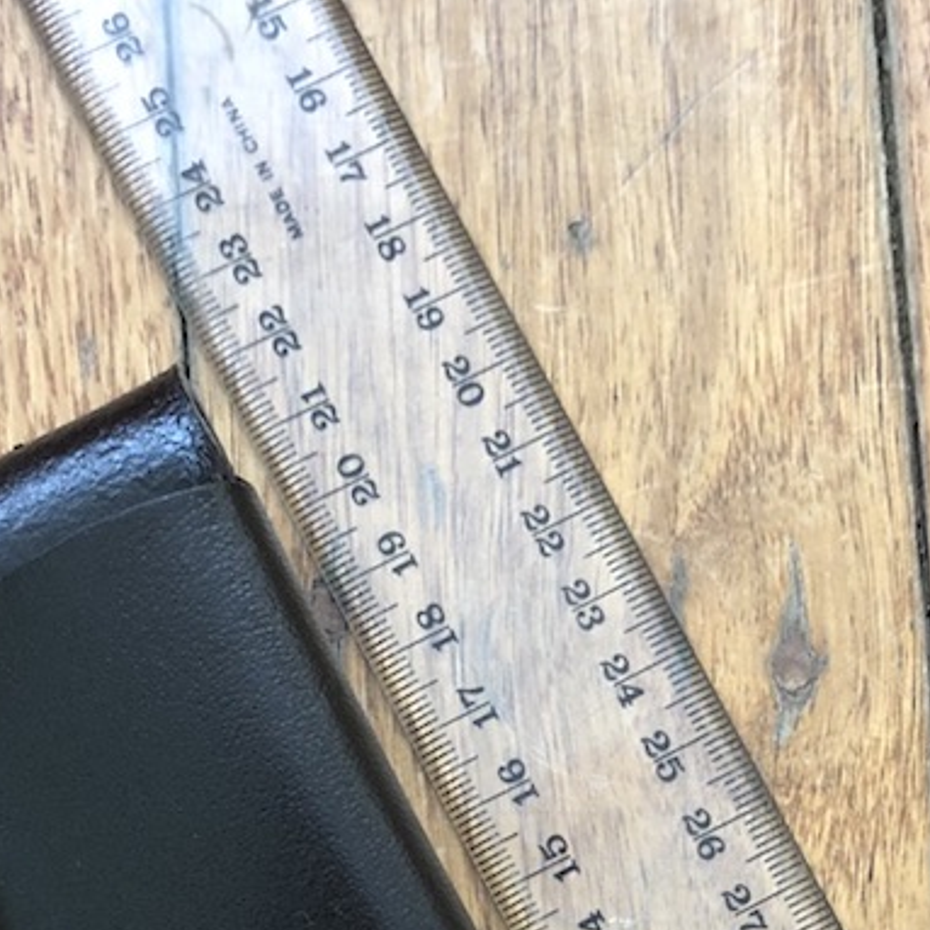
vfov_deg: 25.4
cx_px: 504
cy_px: 1106
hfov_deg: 28.1
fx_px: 1854
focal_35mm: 61
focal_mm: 3.99
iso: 50
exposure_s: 1/15
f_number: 1.8
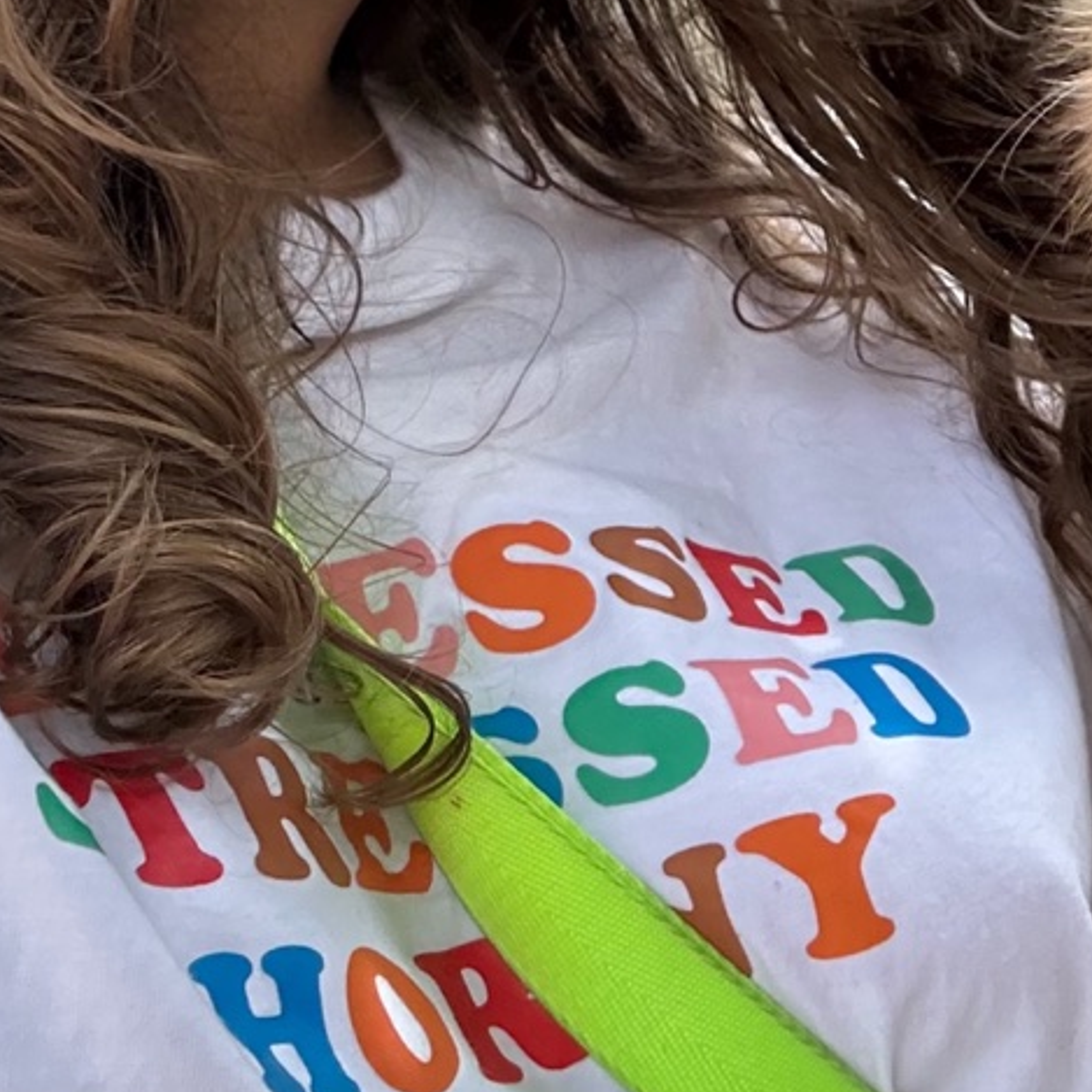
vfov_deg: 22.1
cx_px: 1420
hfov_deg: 20.3
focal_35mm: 78
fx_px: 2784
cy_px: 342
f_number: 1.9
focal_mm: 2.69
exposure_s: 1/474
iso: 25
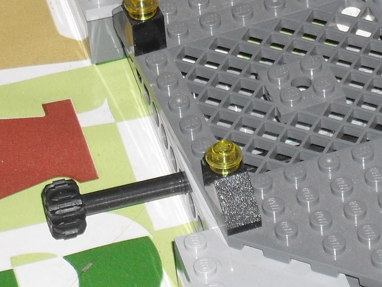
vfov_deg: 5.0
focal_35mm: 294
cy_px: -30
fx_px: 3244
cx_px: 453
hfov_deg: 6.7
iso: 120
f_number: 5.5
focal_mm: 15.7
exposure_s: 1/60
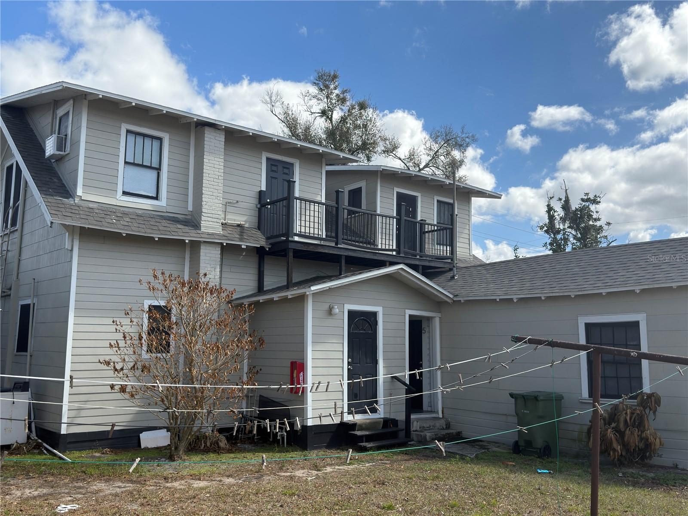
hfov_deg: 52.6
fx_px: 696
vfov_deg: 40.7
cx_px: 344
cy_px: 258
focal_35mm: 35
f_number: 1.78
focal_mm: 6.76
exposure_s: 1/4237
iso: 64
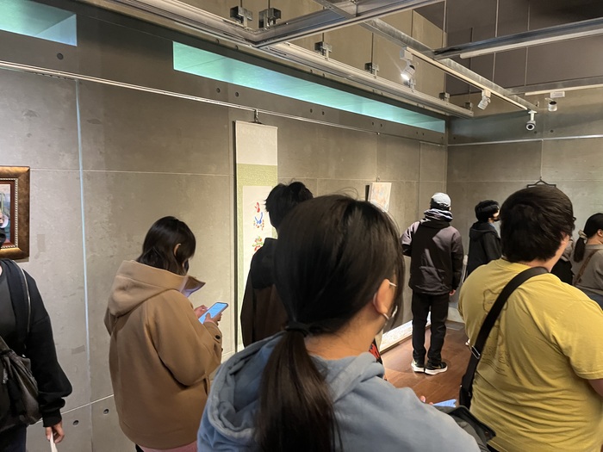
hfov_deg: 67.3
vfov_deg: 53.1
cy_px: 226
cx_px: 302
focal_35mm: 26
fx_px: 453
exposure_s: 1/60
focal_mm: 5.1
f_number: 1.6
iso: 500
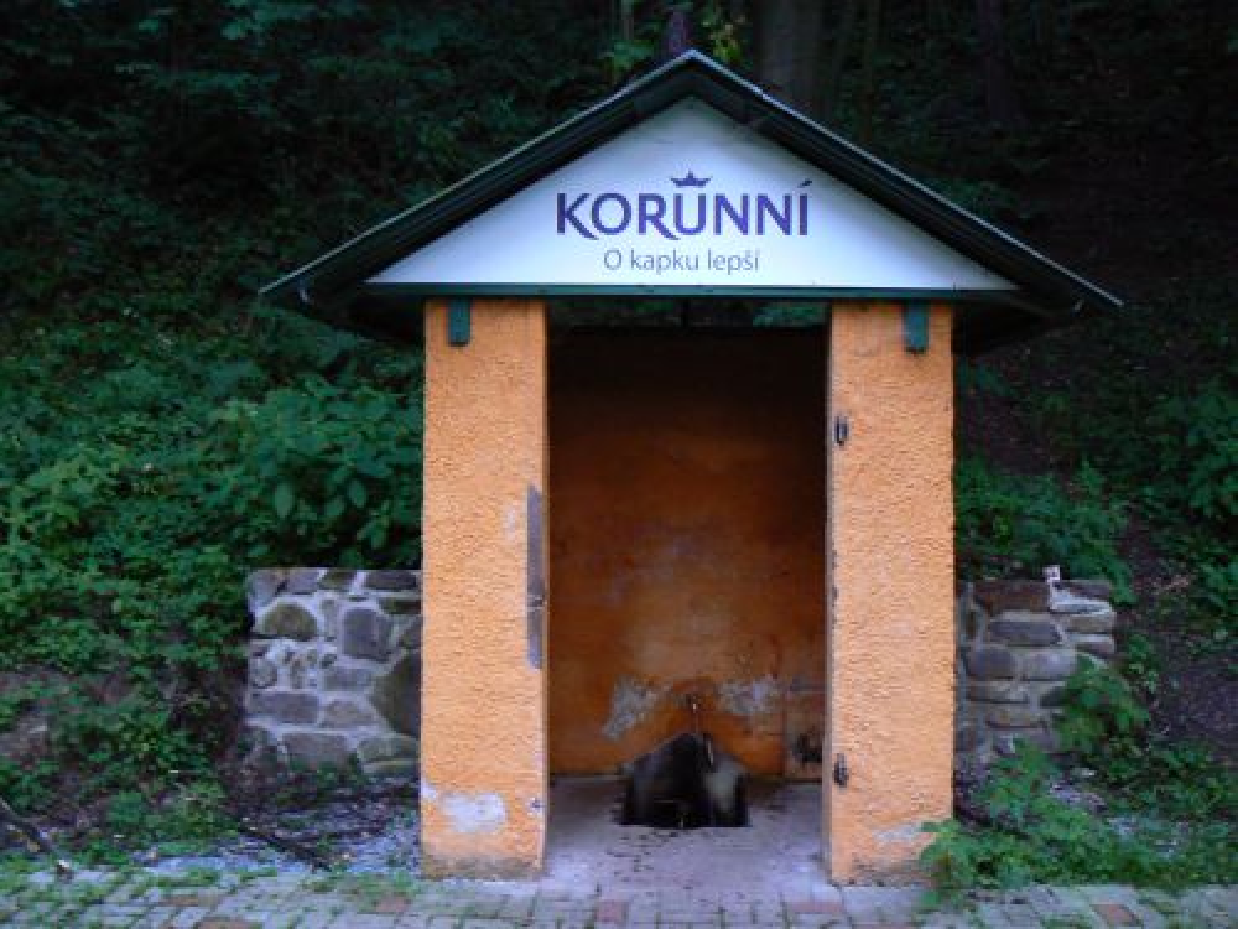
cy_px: 464
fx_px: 1287
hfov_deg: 51.4
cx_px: 619
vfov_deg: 39.7
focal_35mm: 36
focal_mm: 6
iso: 200
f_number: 2.8
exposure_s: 1/13
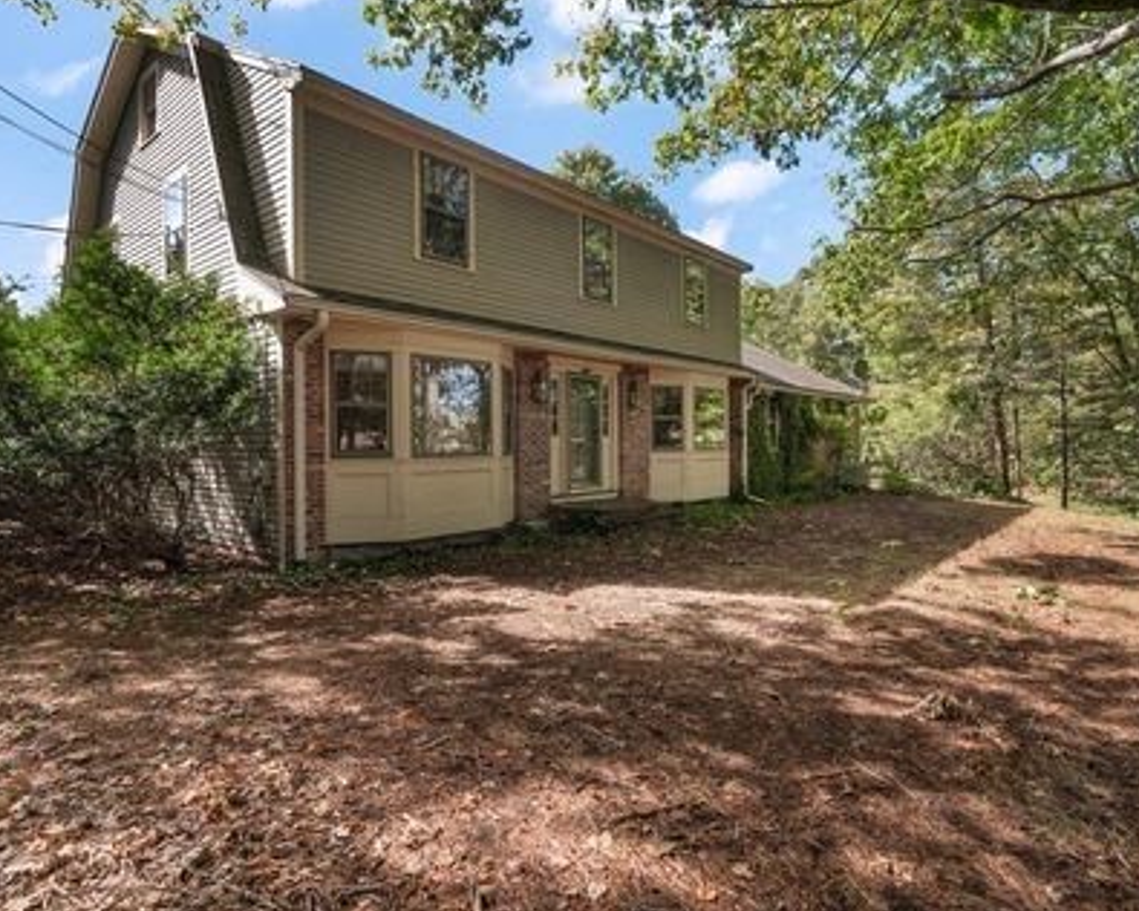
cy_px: 447
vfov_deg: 70.8
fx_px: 640
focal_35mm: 19
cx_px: 600
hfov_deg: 83.2
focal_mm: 16
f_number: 8
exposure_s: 1/100
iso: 200
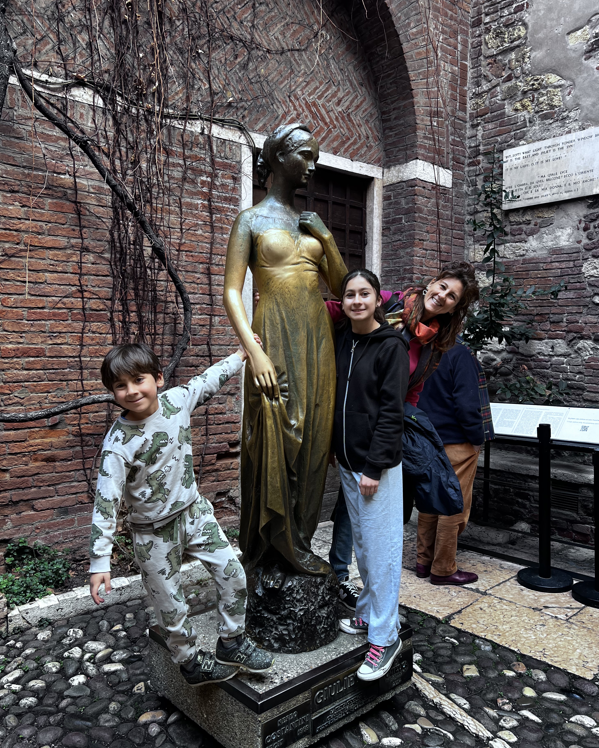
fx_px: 620
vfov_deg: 62.2
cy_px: 370
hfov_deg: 51.5
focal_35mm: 28
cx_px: 306
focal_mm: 5.7
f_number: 1.5
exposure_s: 1/121
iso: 50
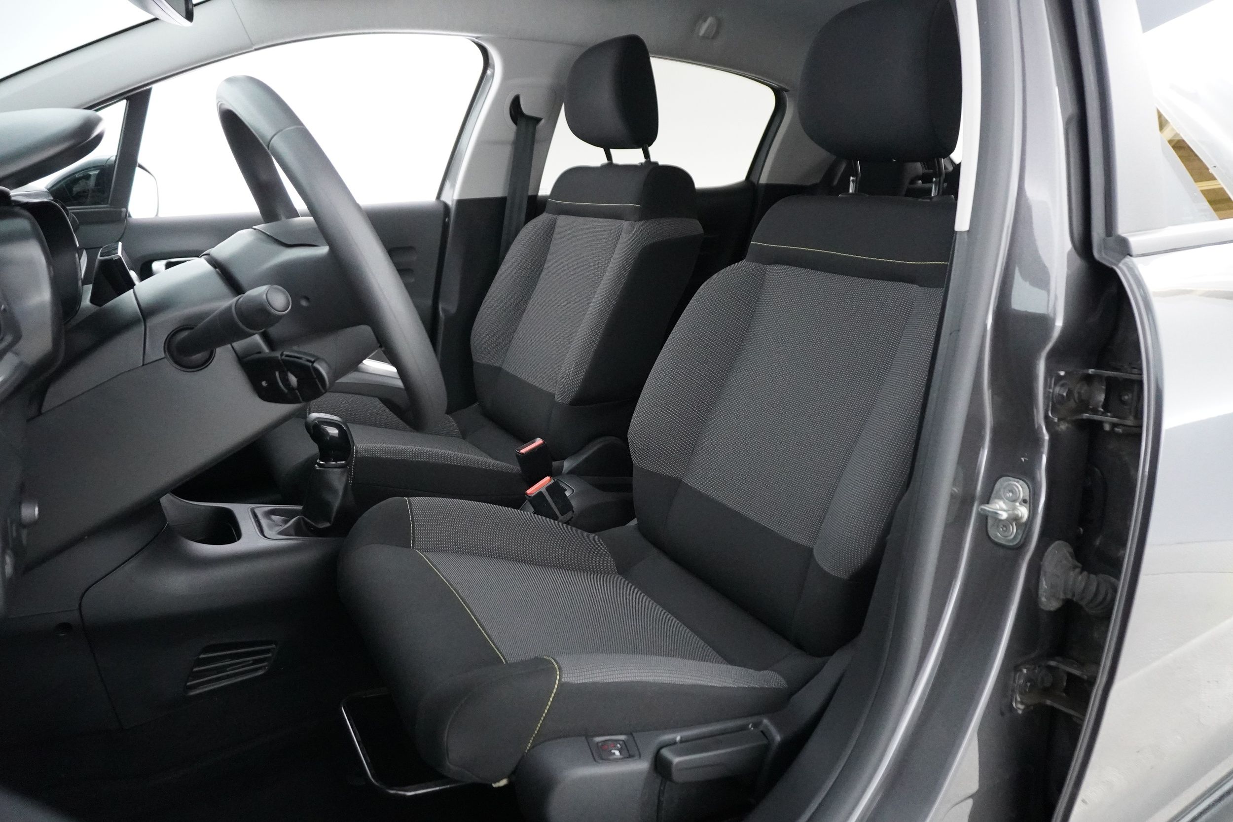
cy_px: 411
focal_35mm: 24
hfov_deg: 73.7
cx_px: 616
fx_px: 822
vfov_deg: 53.1
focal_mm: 16
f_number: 3.5
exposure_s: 1/60
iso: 6400
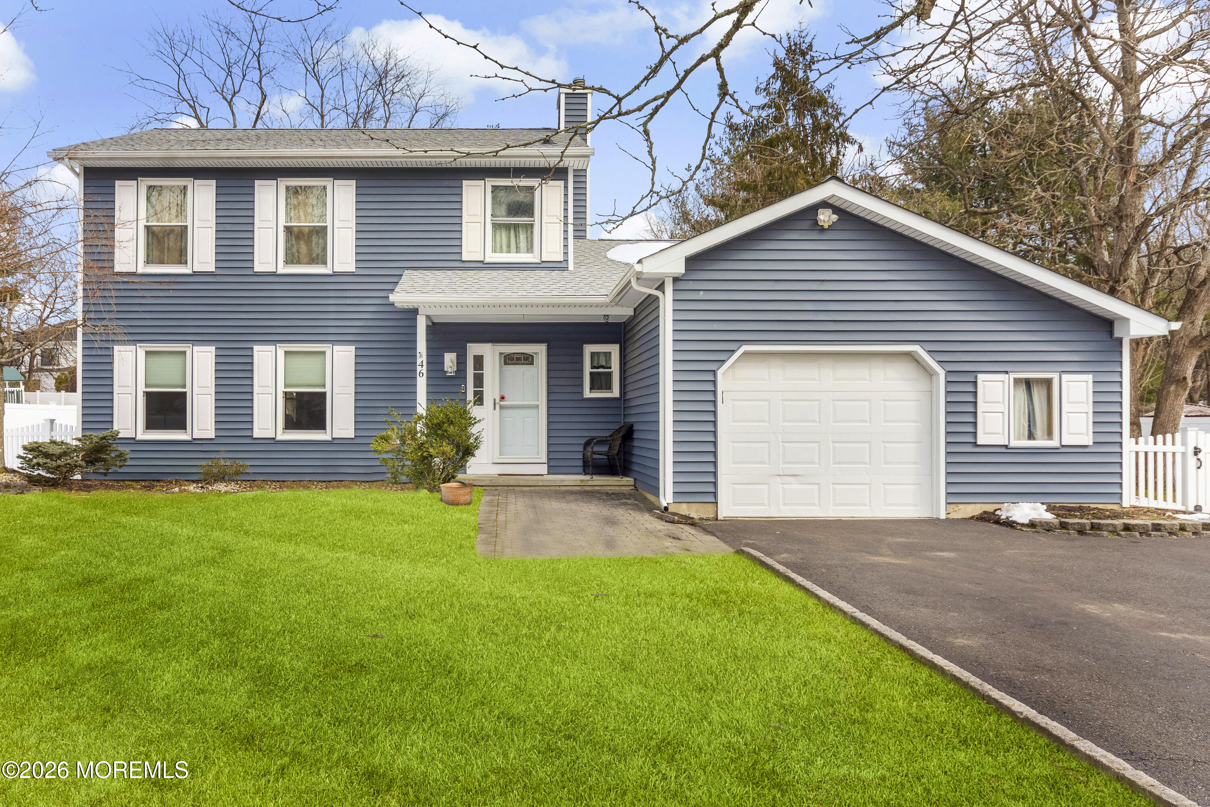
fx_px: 807
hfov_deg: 73.7
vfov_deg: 53.1
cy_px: 404
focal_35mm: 24
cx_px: 605
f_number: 8
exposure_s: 1/500
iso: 250
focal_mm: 16
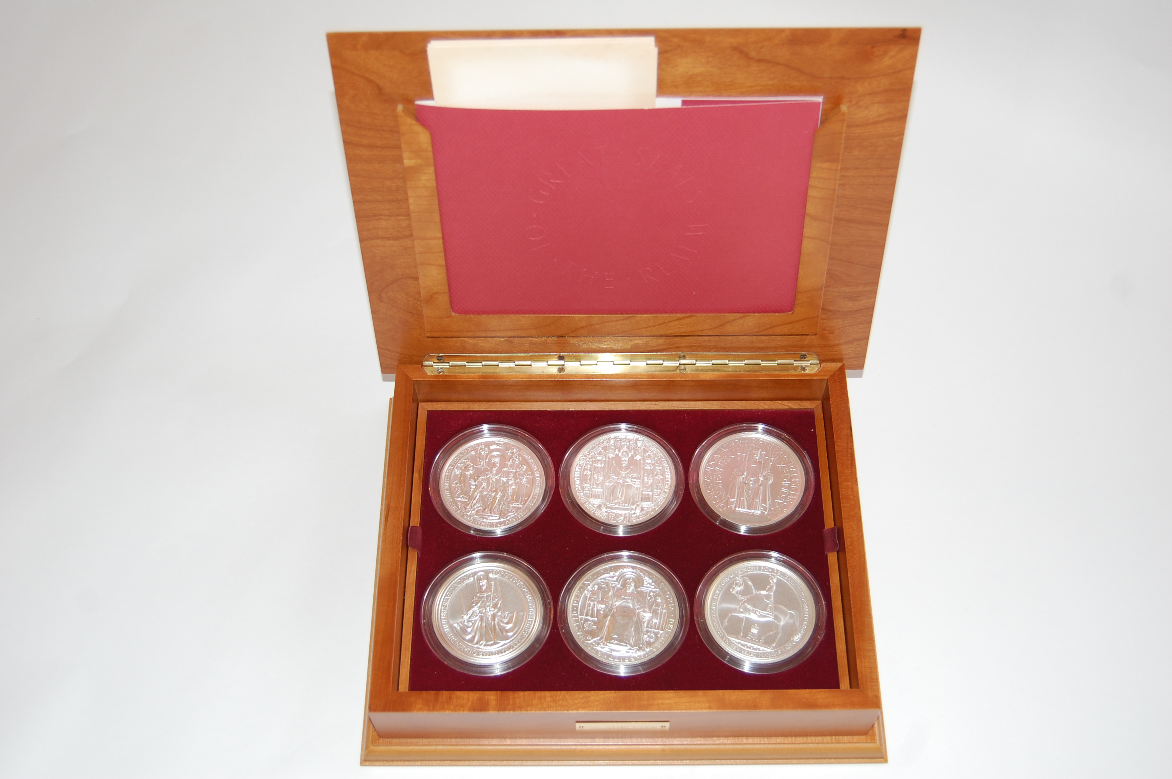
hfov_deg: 46.4
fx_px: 1366
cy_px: 390
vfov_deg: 31.8
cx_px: 586
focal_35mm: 42
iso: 400
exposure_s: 1/60
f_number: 4.2
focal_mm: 28
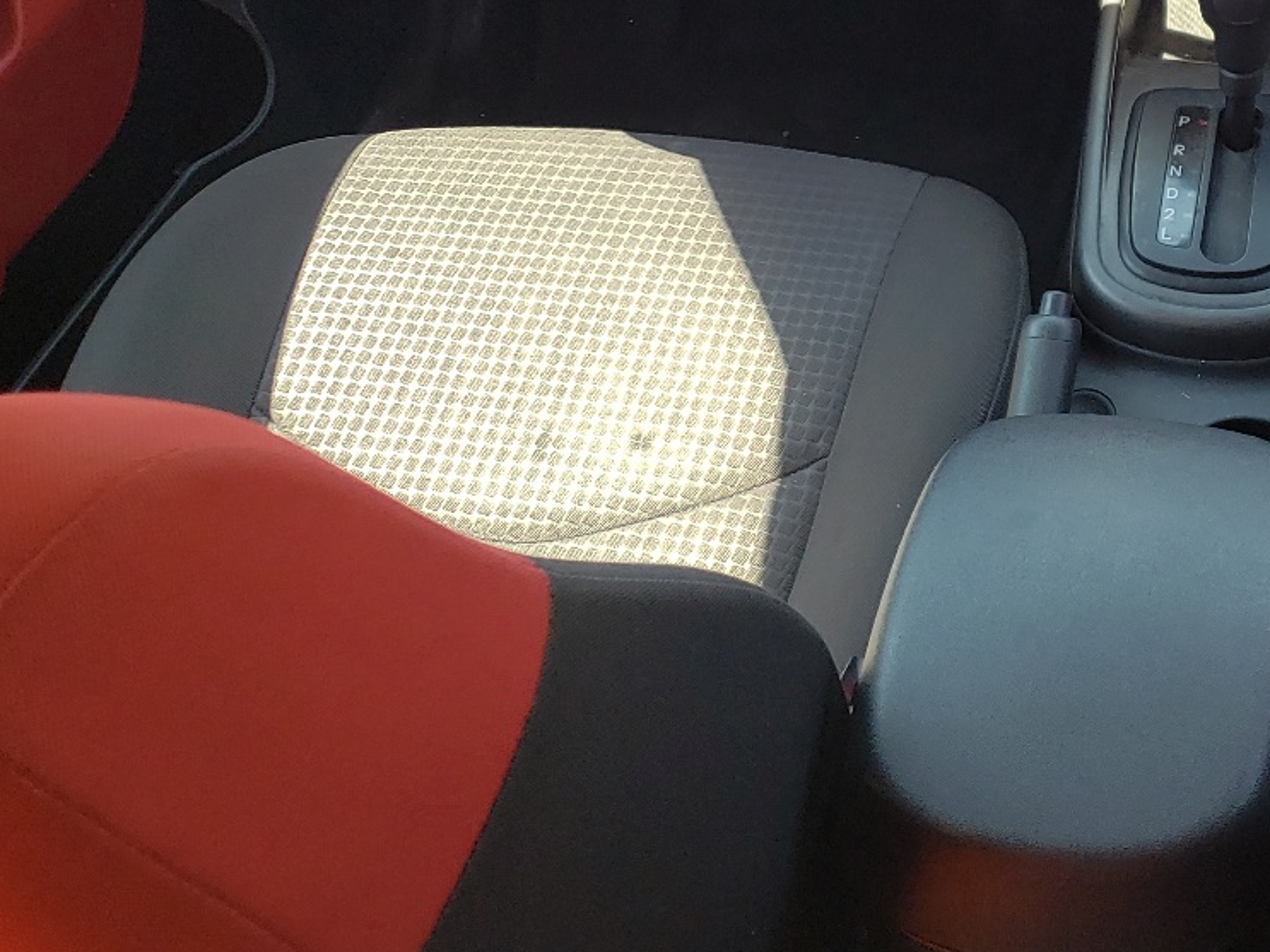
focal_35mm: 56
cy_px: 116
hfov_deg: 32.7
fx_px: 2054
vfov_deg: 25.4
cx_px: 1125
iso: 50
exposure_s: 1/270
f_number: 1.5
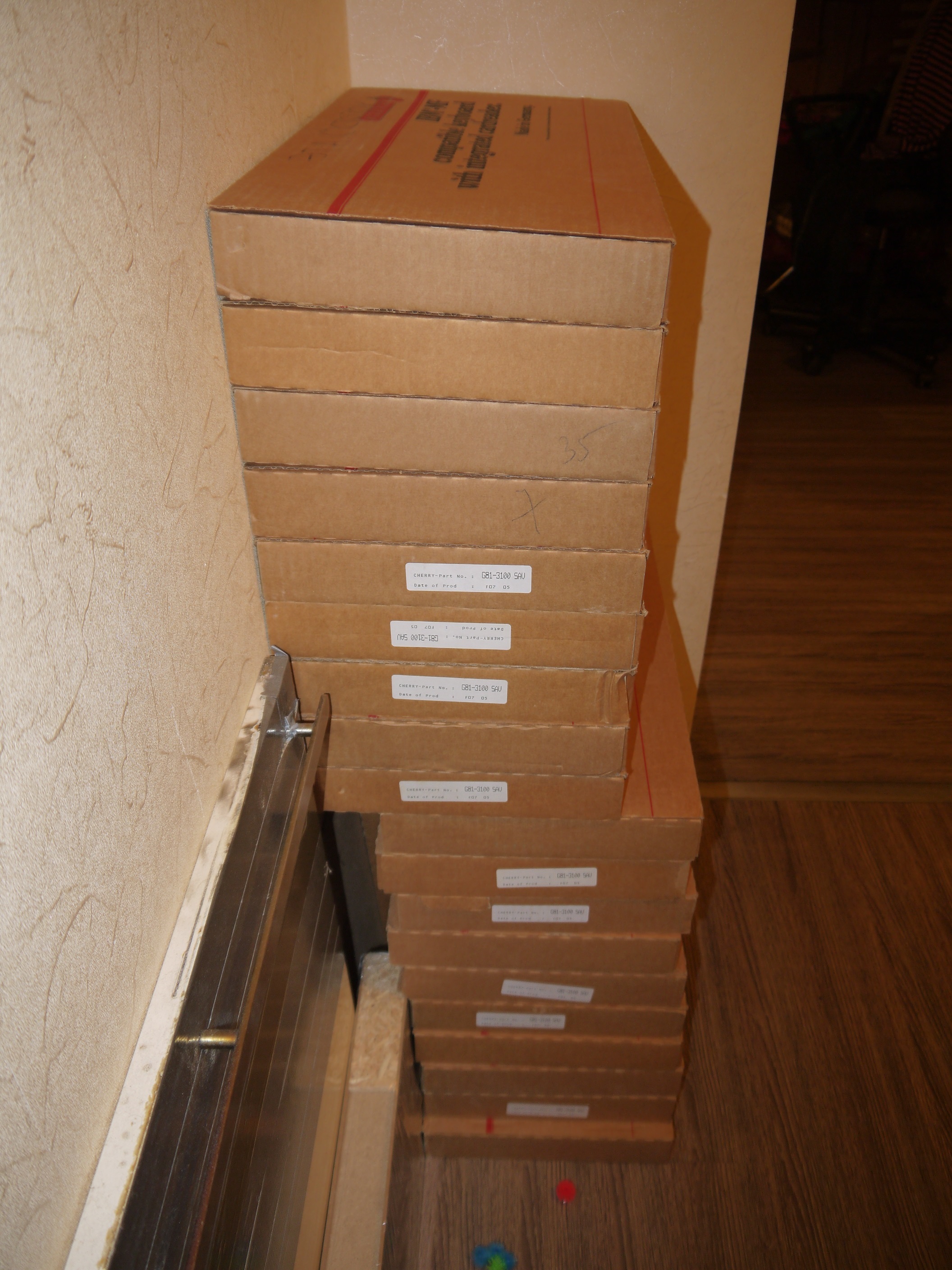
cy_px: 635
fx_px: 1027
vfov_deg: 63.4
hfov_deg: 49.7
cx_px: 476
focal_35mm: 28
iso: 100
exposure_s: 1/8
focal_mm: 14
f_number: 3.5
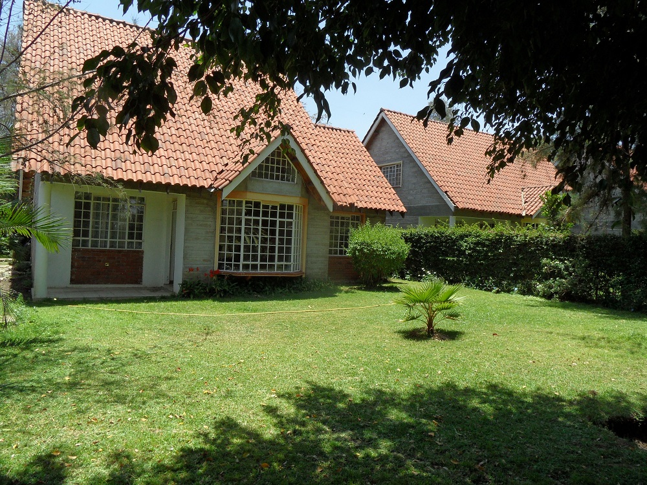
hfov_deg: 71.6
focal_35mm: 24
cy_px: 242
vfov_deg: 56.8
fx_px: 449
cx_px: 324
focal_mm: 3.9
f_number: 4.6
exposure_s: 1/250
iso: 80
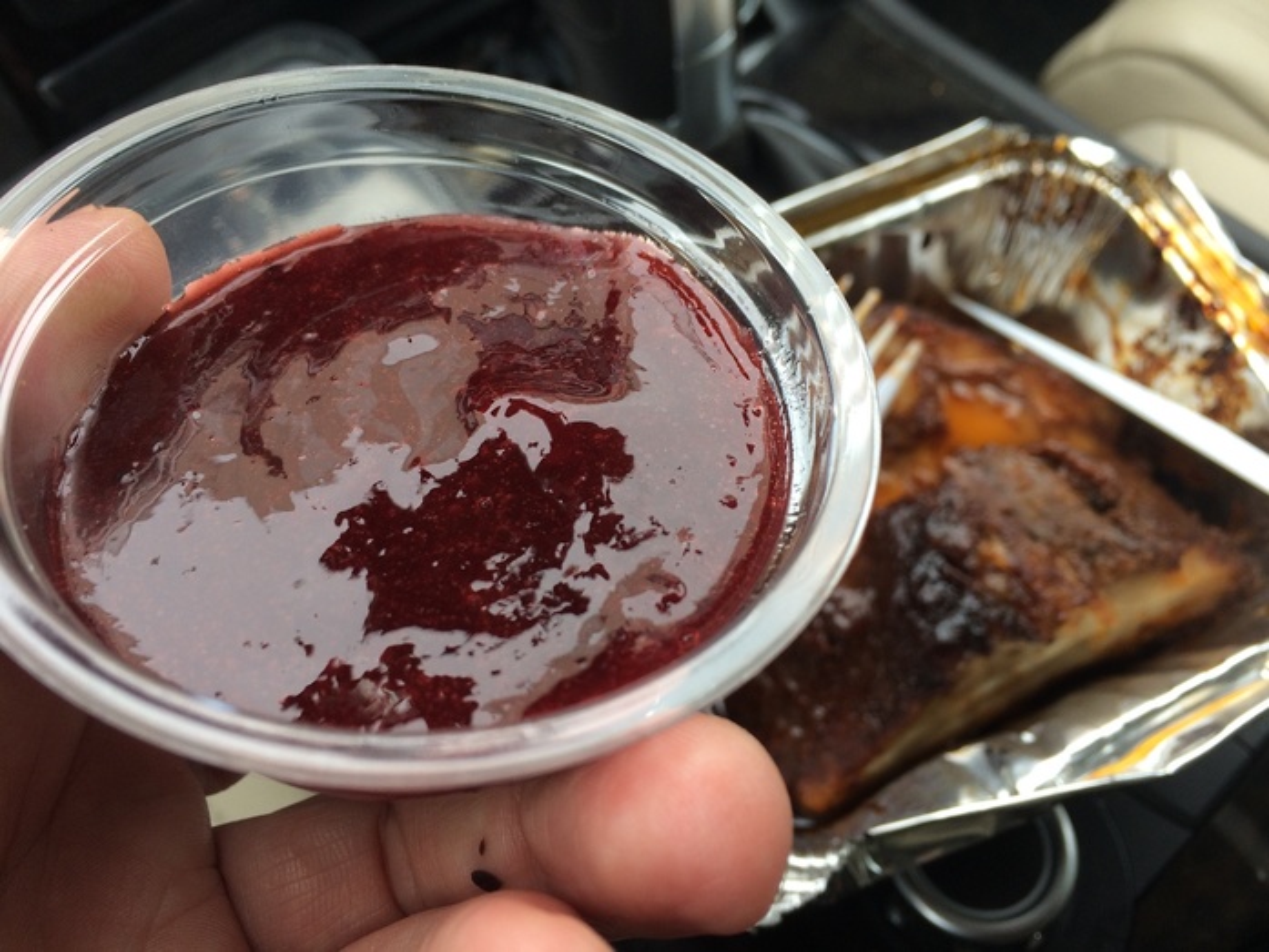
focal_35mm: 29
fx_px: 1063
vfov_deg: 48.2
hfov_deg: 61.7
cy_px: 476
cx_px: 634
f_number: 2.2
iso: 32
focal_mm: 4.15
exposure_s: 1/100
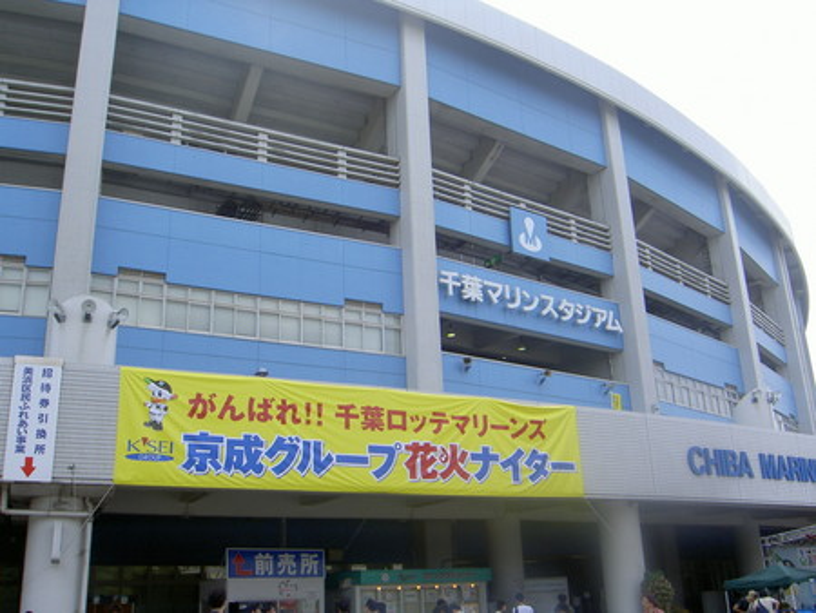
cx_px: 408
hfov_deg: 53.9
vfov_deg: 41.8
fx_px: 802
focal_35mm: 34
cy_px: 306
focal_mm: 5.6
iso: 50
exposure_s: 1/160
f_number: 4.7
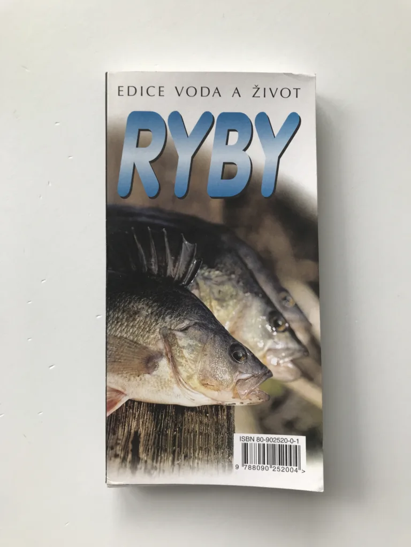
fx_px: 443
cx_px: 206
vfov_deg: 63.4
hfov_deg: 49.7
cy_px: 274
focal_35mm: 28
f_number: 1.8
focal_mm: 3.99
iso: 32
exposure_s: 1/100
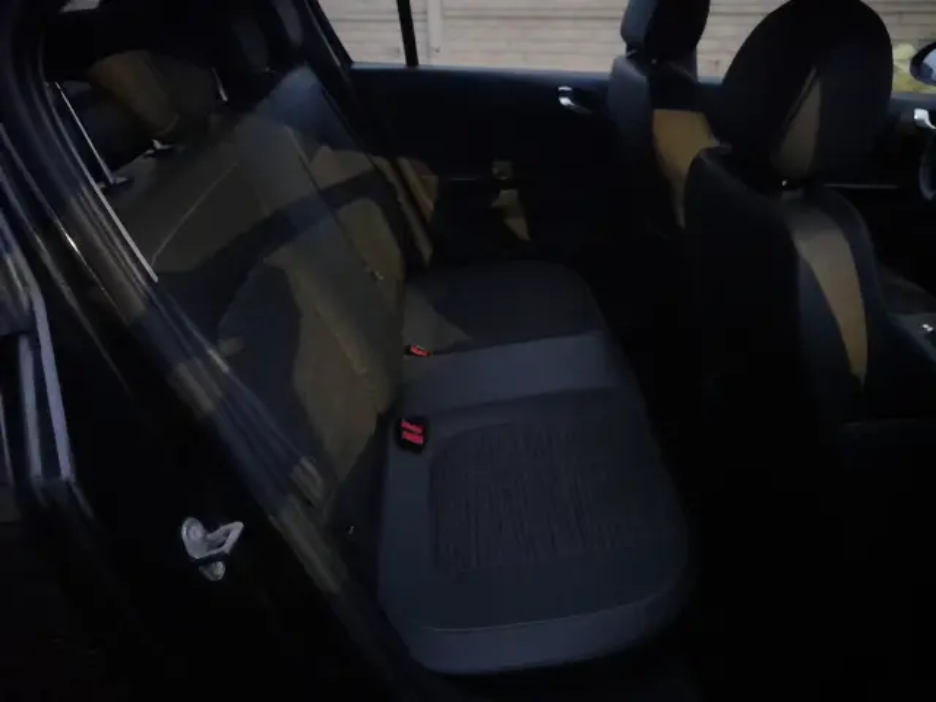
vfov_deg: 54.9
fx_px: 676
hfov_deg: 69.4
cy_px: 351
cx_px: 468
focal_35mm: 25
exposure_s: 1/10
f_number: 2
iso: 2000
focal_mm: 4.6
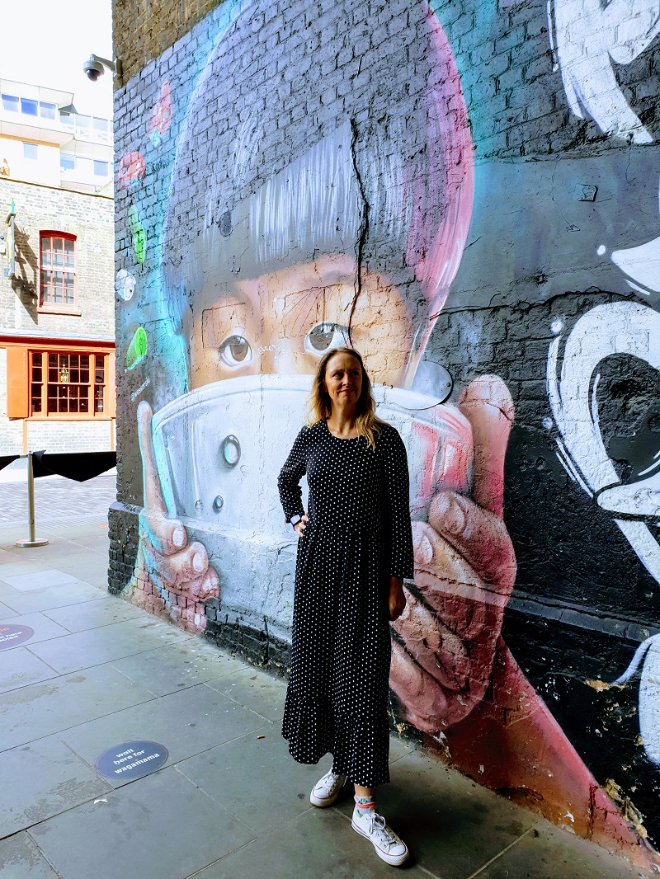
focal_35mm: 26
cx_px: 330
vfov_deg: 67.3
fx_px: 661
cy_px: 440
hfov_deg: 53.1
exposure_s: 1/250
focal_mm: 4.3
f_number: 2.4
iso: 64
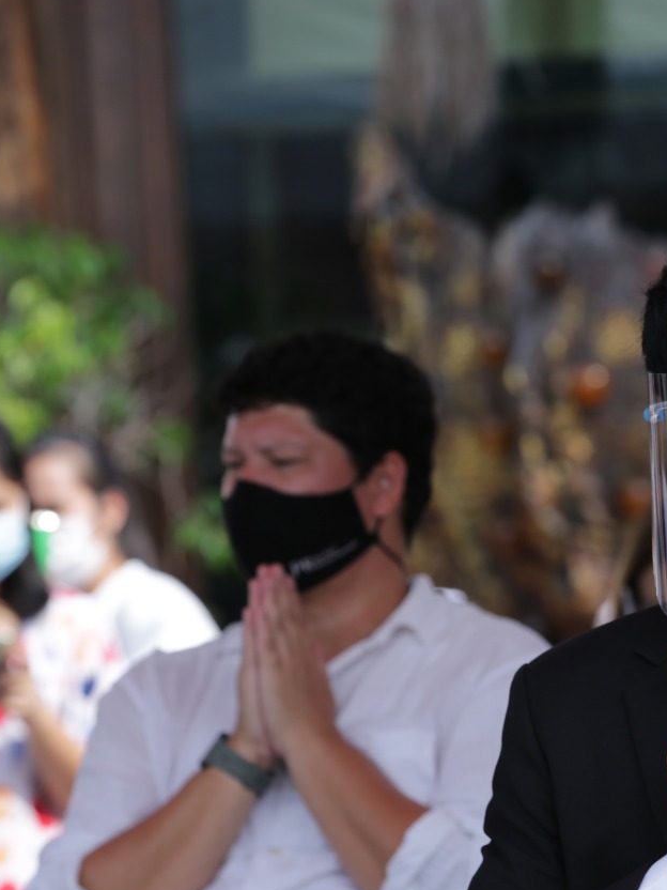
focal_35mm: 118
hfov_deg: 12.3
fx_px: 3032
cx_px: 739
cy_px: 497
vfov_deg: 16.7
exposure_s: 1/160
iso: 250
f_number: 20
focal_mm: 42
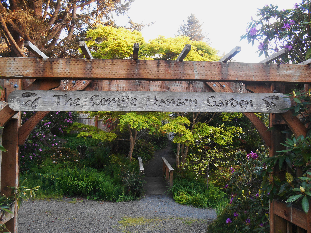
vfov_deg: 40.7
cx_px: 156
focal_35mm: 35
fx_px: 314
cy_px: 116
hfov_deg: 52.6
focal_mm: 6.3
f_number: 3.7
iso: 180
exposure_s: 1/30
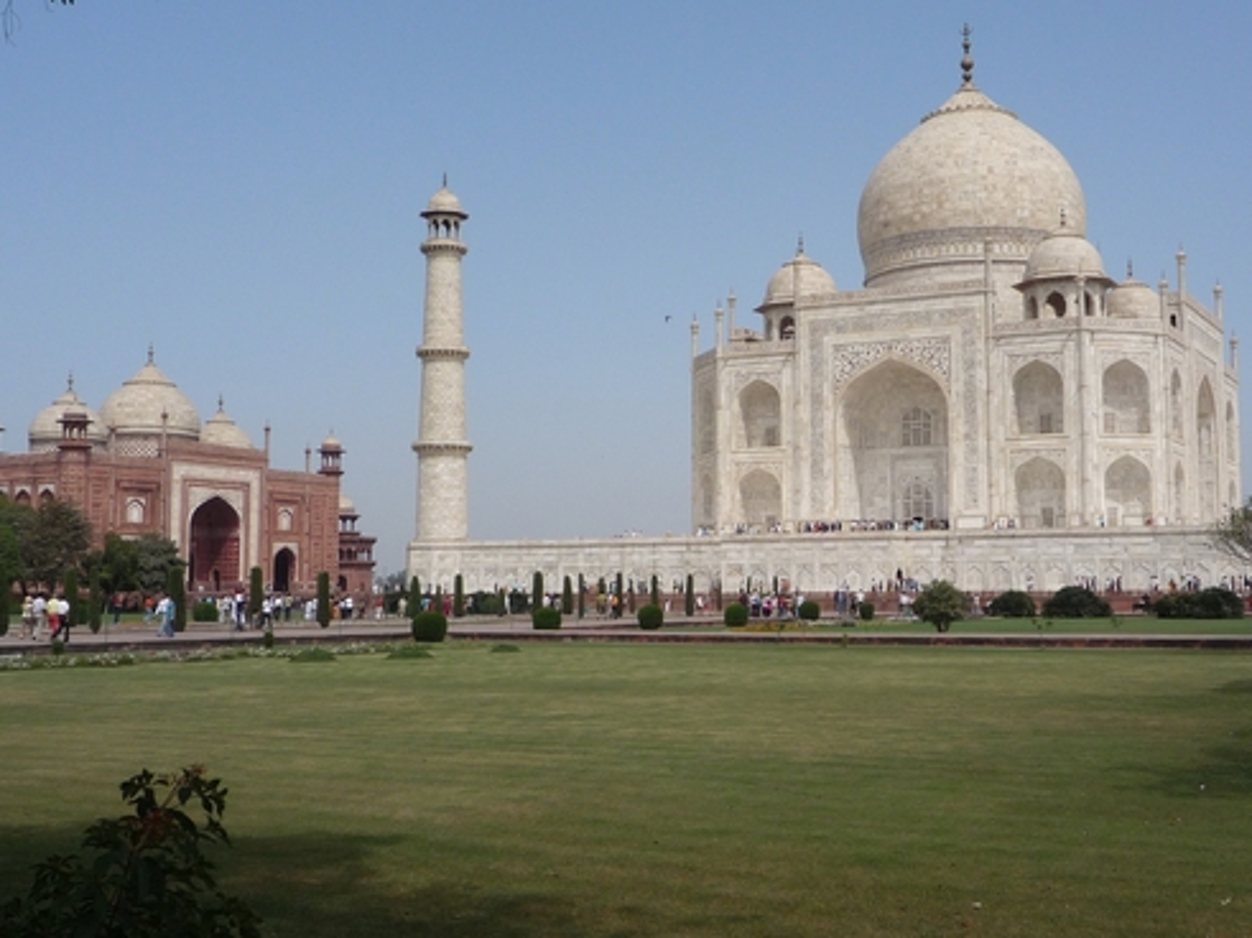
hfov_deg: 42.8
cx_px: 734
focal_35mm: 44
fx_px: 1591
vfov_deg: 32.8
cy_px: 436
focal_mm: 5.3
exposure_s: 1/800
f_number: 5
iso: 100
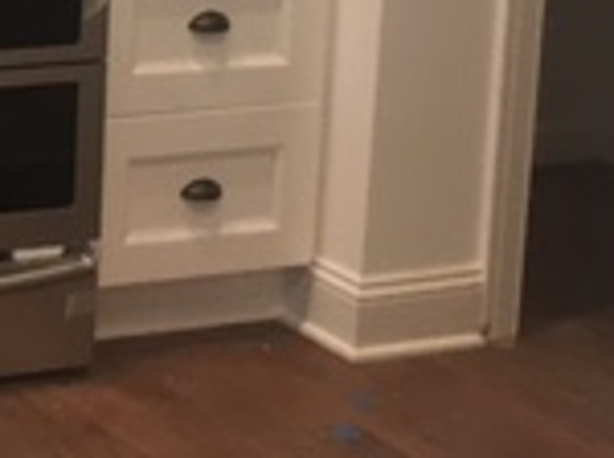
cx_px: -655
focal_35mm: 124
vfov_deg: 11.1
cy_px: -360
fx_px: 2196
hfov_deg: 13.4
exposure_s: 1/30
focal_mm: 4.15
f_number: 2.2
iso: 80
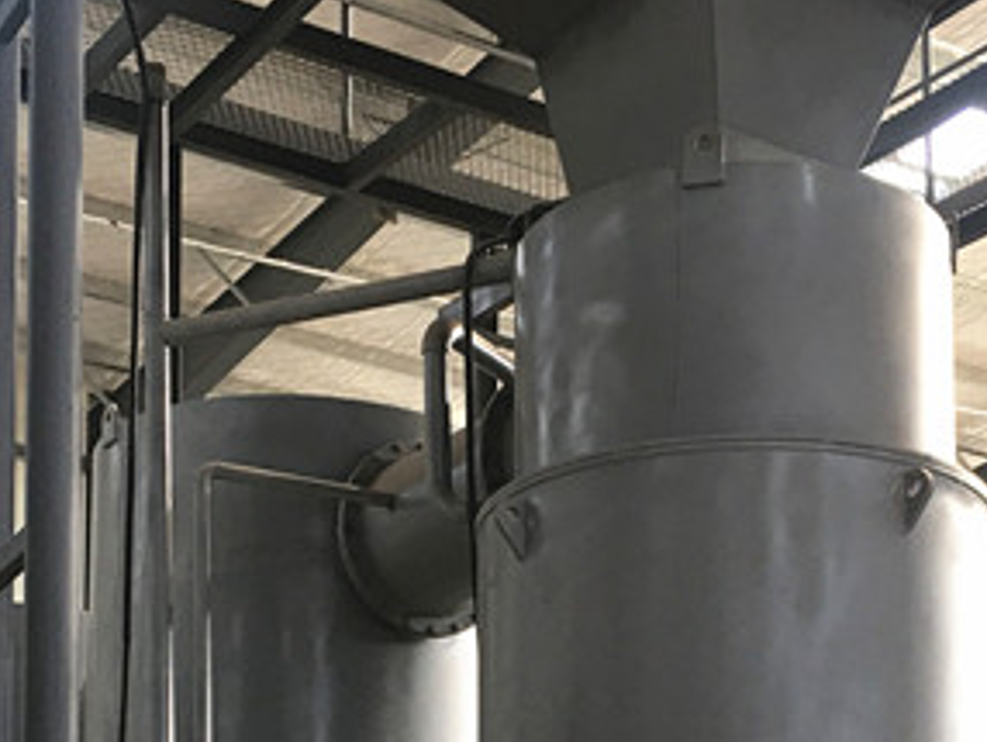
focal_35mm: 81
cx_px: 525
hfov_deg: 24.1
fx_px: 2311
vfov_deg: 17.0
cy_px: 1004
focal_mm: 4.15
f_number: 2.2
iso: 25
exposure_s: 1/33
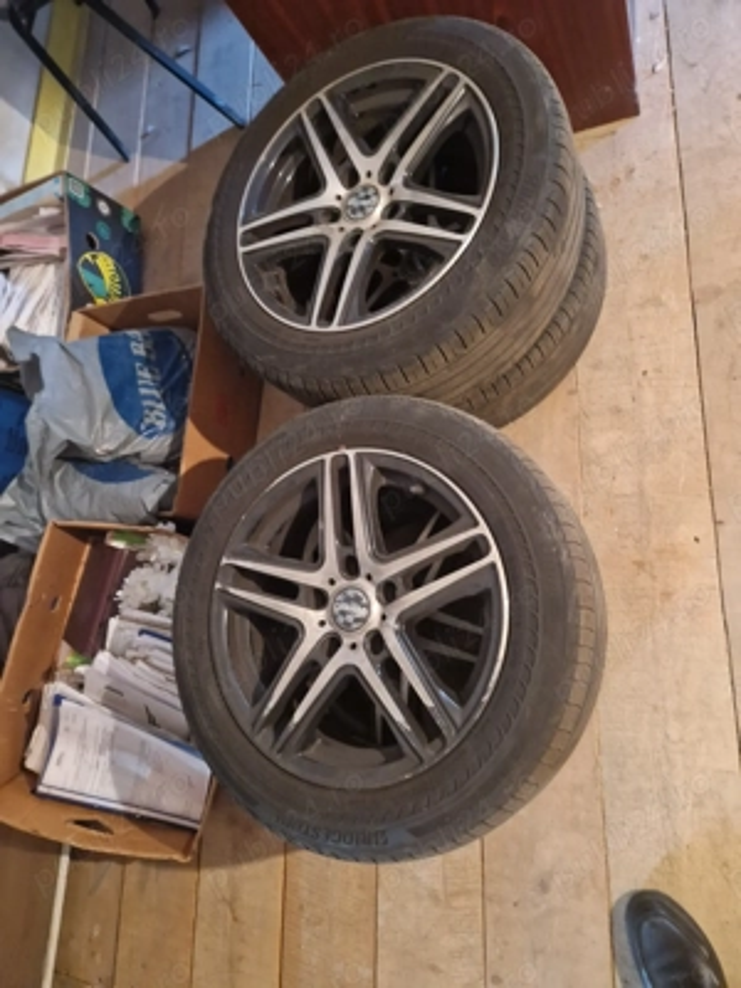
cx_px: 370
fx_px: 656
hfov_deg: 58.9
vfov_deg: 73.9
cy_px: 494
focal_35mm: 23
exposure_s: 1/25
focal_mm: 5.4
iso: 800
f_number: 1.8
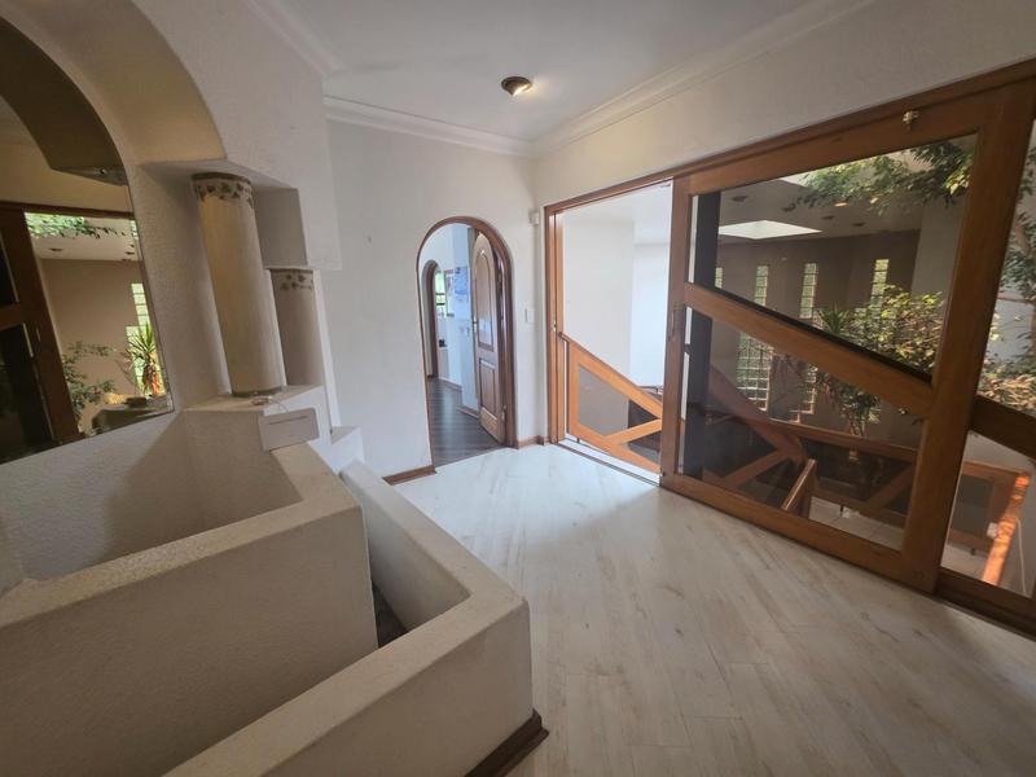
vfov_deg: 89.9
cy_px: 388
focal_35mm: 13
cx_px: 518
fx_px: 389
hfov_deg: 106.2
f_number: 1.9
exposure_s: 1/100
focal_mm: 2.2
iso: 200
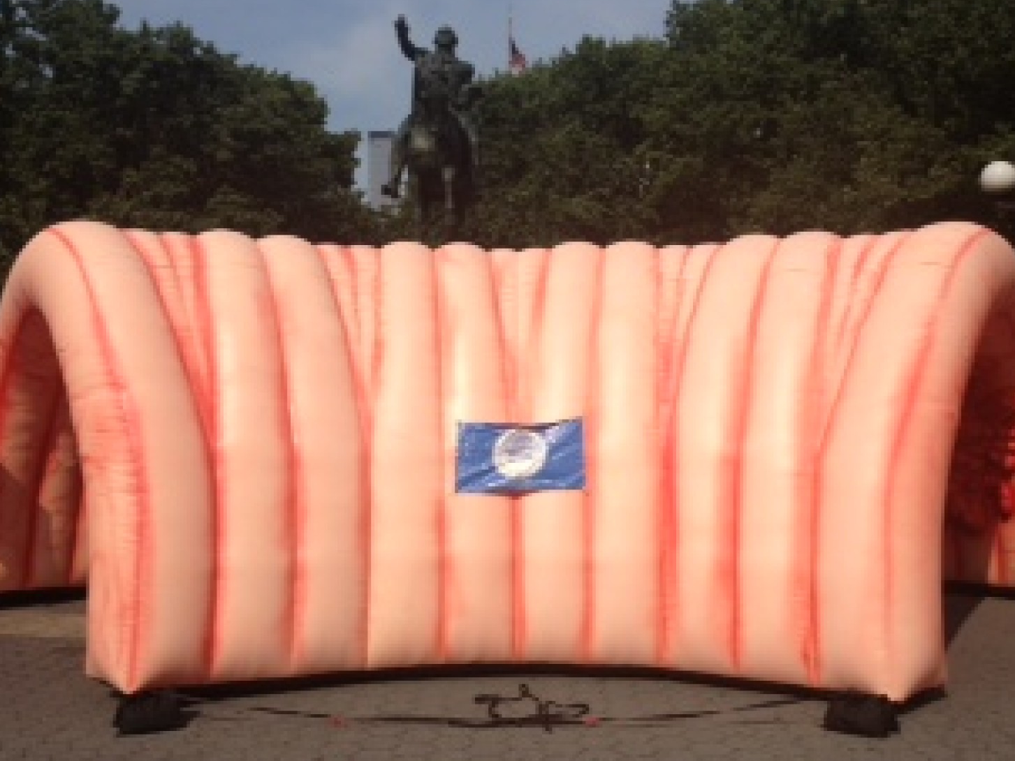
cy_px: 362
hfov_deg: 50.1
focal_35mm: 37
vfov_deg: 38.7
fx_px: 1085
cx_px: 525
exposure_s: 1/3067
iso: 50
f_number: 2.4
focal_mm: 4.28
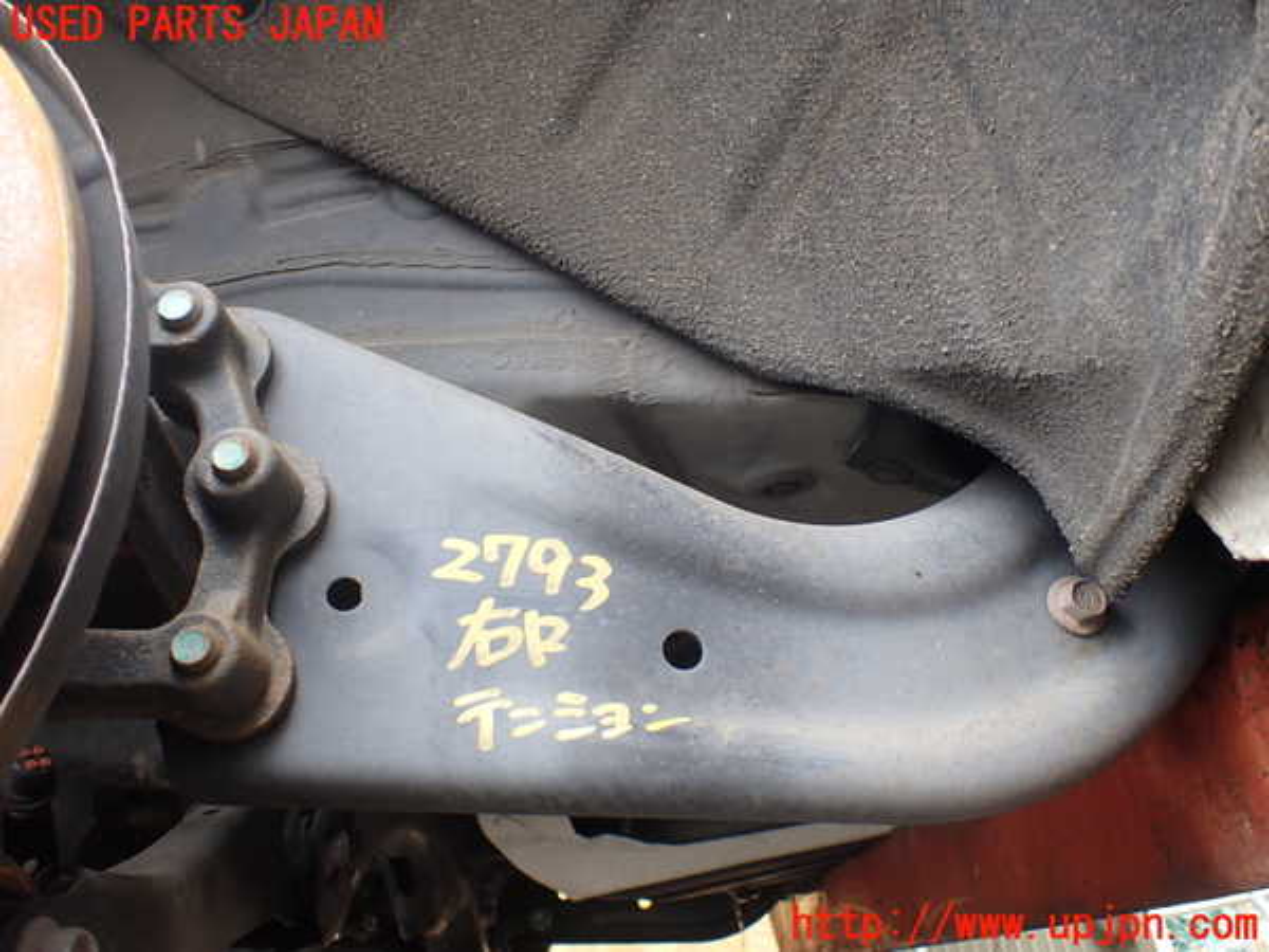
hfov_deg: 60.0
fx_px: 1100
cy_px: 476
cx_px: 634
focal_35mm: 30
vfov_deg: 46.8
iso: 160
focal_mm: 5.4
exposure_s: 1/125
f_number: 2.3
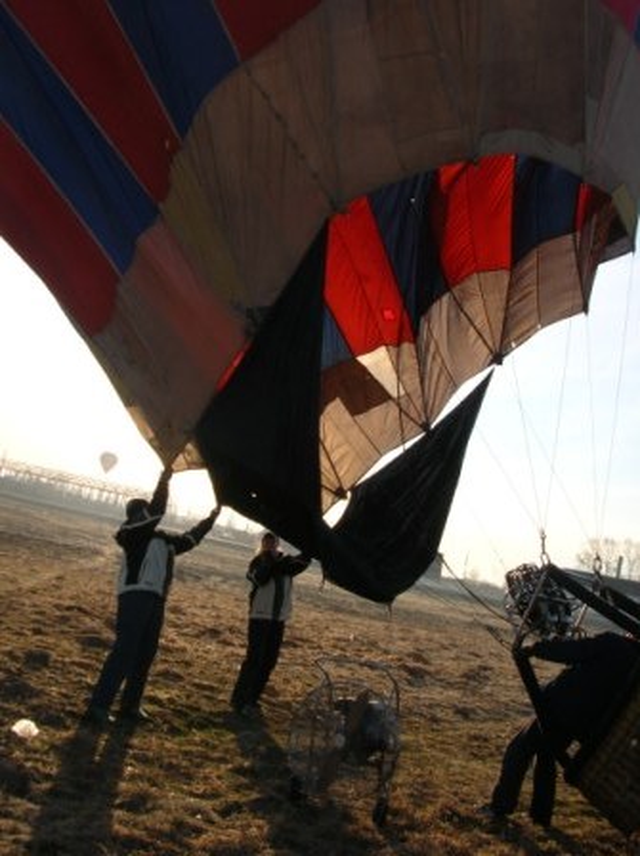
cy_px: 428
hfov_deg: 40.6
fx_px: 864
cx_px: 320
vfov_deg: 52.7
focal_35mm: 35
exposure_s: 1/182
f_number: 5.6
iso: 50
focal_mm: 5.8
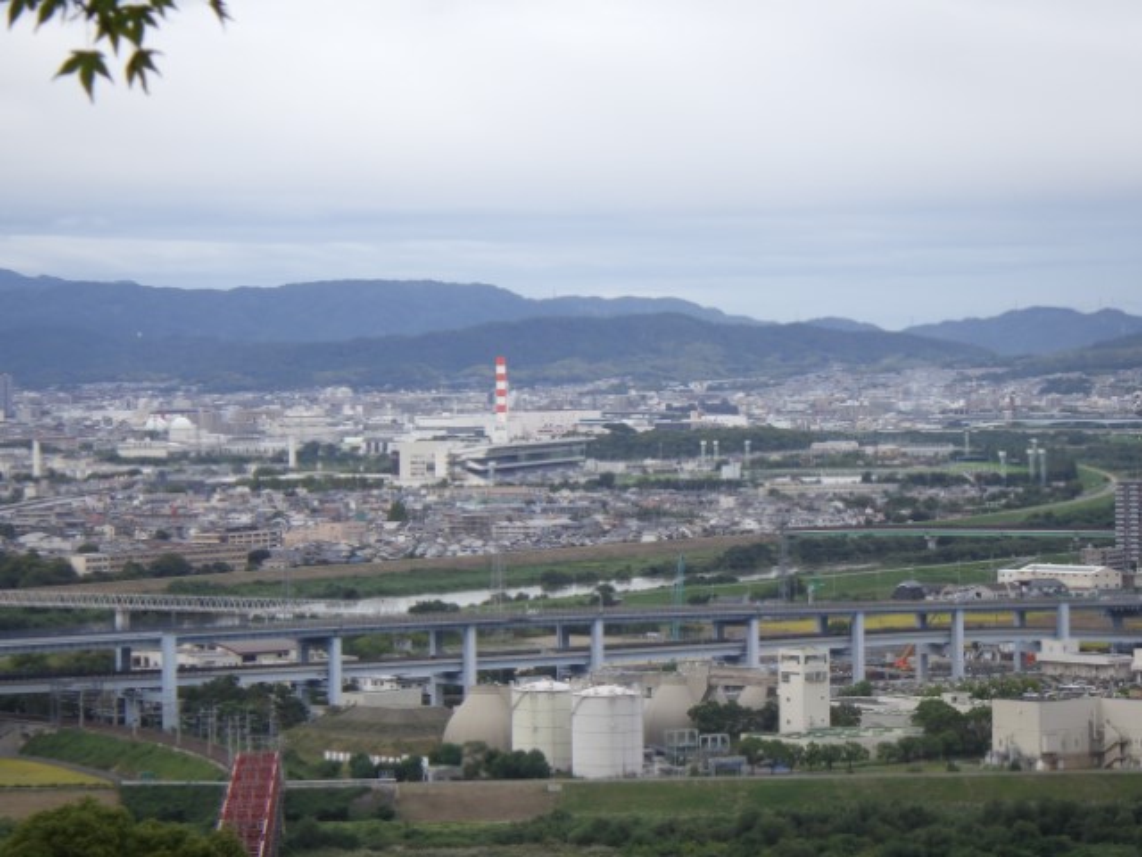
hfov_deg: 14.1
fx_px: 4619
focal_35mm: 140
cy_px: 428
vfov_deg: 10.6
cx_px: 571
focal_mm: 25
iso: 125
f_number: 5.5
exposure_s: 1/320
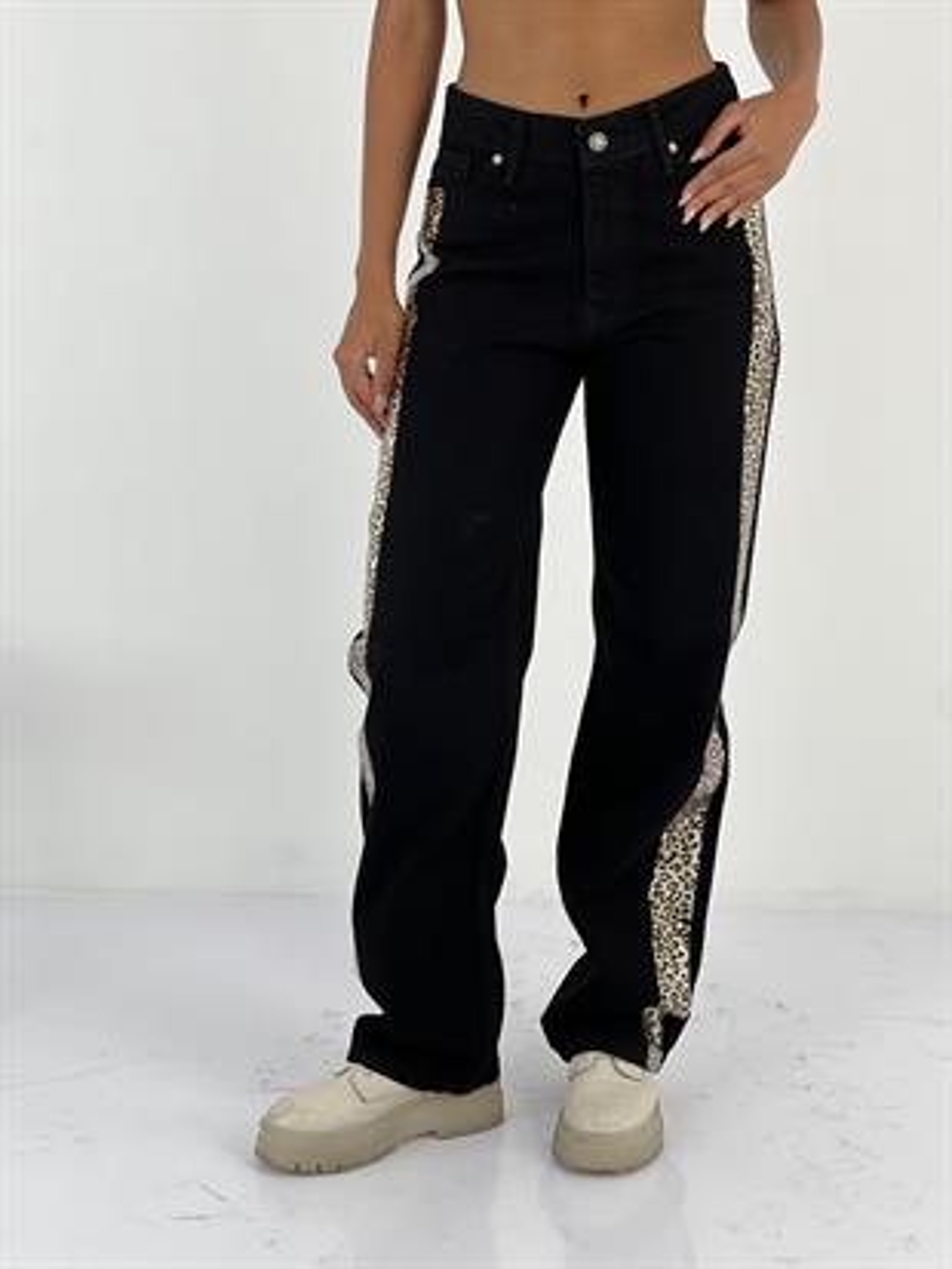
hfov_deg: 19.1
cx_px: 476
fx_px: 2822
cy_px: 634
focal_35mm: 77
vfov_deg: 25.3
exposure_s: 1/100
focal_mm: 9
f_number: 2.8
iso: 40
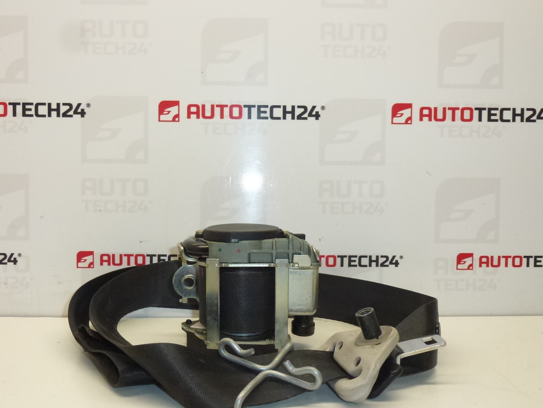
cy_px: 228
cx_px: 249
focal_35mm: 35
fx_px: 549
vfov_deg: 40.6
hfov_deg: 52.6
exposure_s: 1/250
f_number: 3.5
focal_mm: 5.4
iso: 400
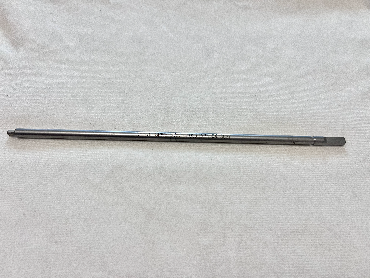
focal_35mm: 26
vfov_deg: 53.1
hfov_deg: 67.3
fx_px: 278
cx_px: 185
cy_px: 139
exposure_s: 1/60
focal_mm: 5.7
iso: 160
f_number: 1.5
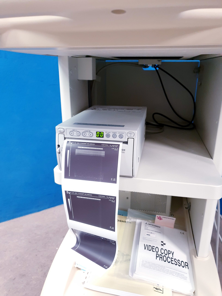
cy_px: 148
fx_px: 222
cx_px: 111
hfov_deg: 53.1
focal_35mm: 26
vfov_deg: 67.3
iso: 200
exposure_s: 1/50
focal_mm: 4.3
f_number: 1.5
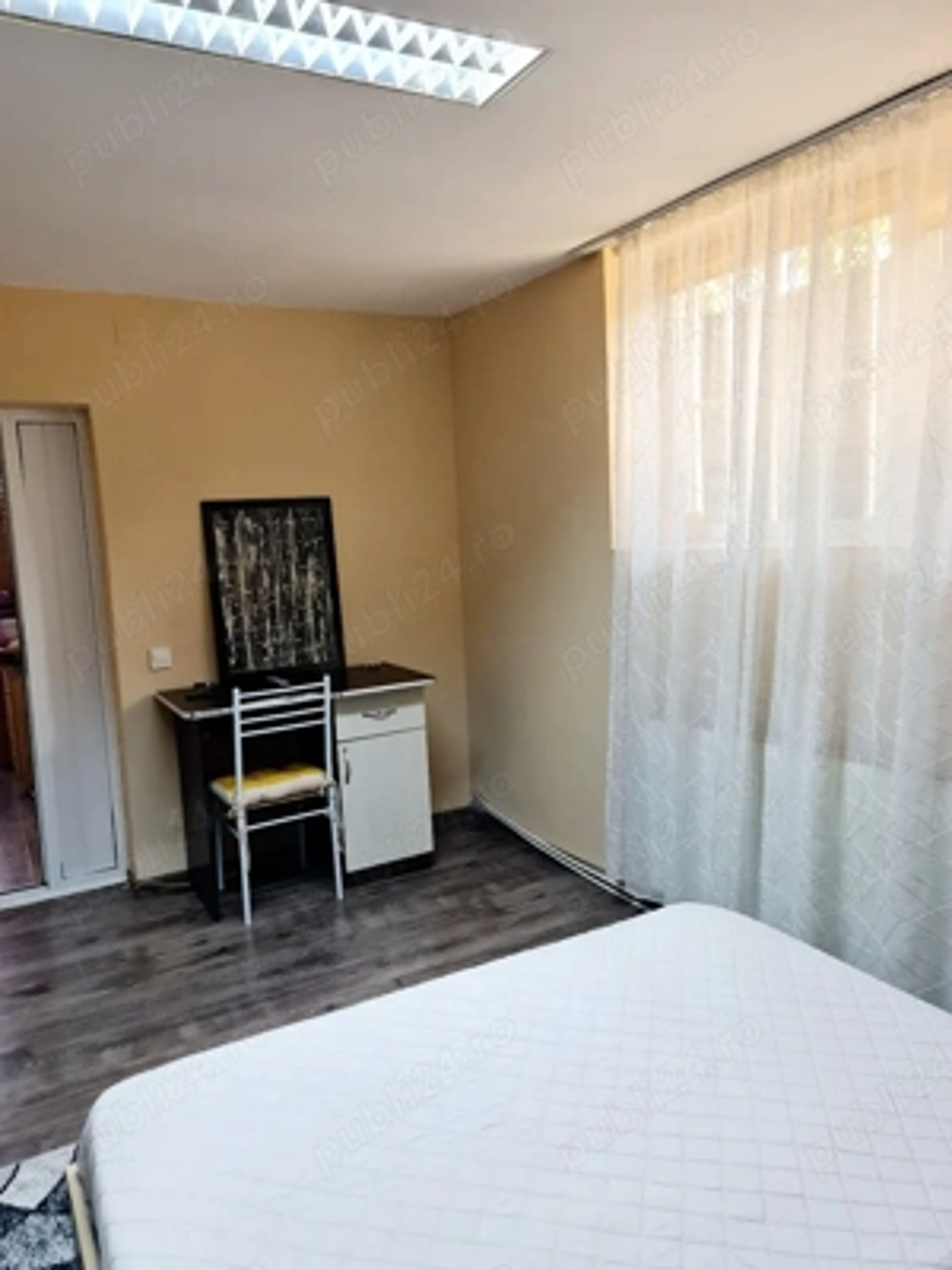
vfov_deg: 69.4
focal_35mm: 25
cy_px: 635
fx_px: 917
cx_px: 476
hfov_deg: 54.9
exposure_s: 1/100
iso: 250
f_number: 1.8
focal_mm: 7
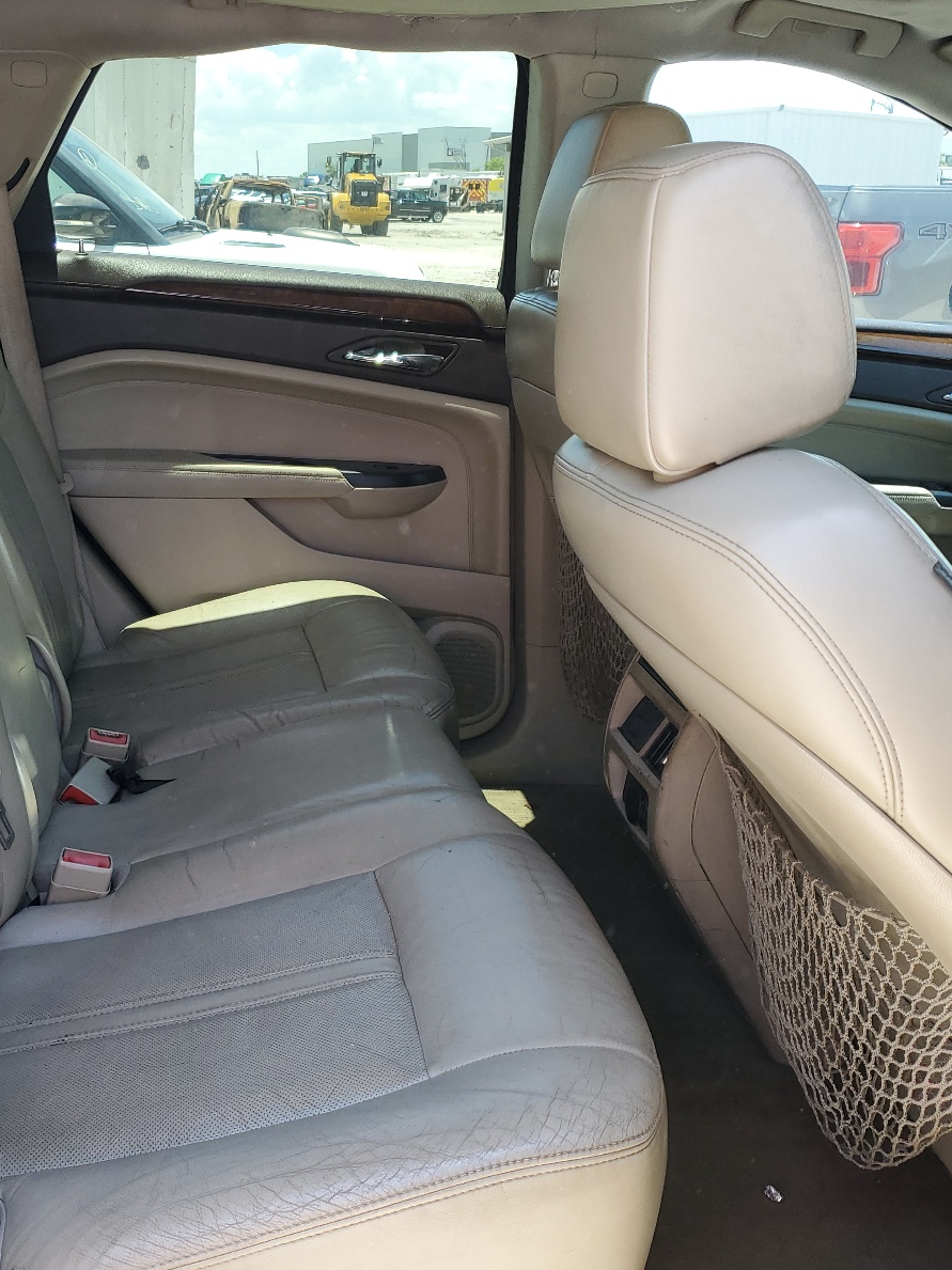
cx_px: 363
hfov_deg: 40.4
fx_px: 1284
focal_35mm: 35
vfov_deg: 52.6
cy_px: 631
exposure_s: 1/222
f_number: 1.5
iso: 50
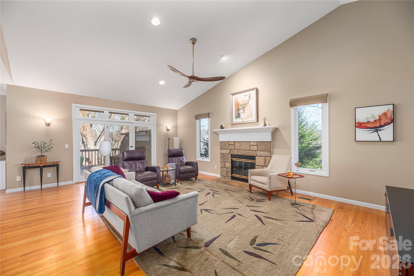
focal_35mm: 14
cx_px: 207
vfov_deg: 81.2
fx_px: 161
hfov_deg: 104.2
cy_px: 138
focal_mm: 14
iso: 320
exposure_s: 1/125
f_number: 7.1
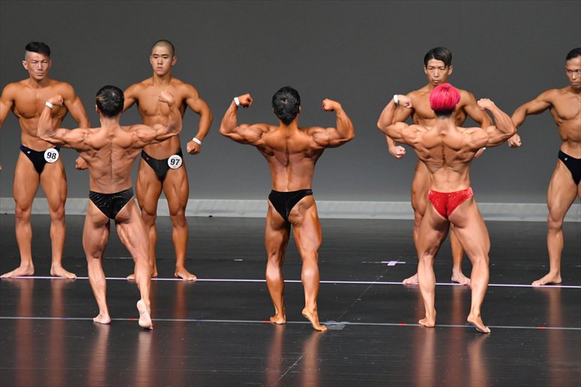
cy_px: 194
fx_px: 4597
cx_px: 290
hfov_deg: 7.2
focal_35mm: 285
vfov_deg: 4.8
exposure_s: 1/400
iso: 5000
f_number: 5.6
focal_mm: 190
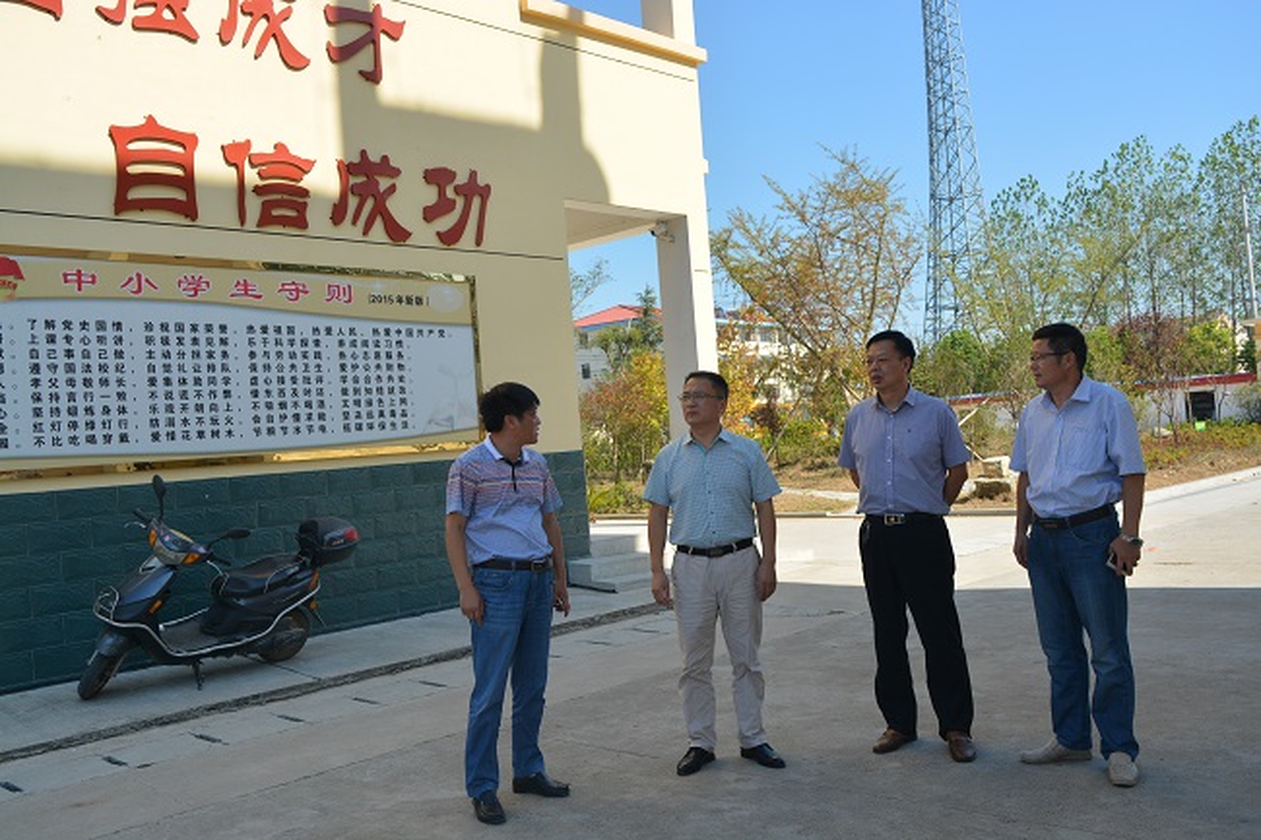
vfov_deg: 39.9
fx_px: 1156
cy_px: 420
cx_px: 630
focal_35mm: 33
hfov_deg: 57.2
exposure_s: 1/250
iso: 100
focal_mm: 22
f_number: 8
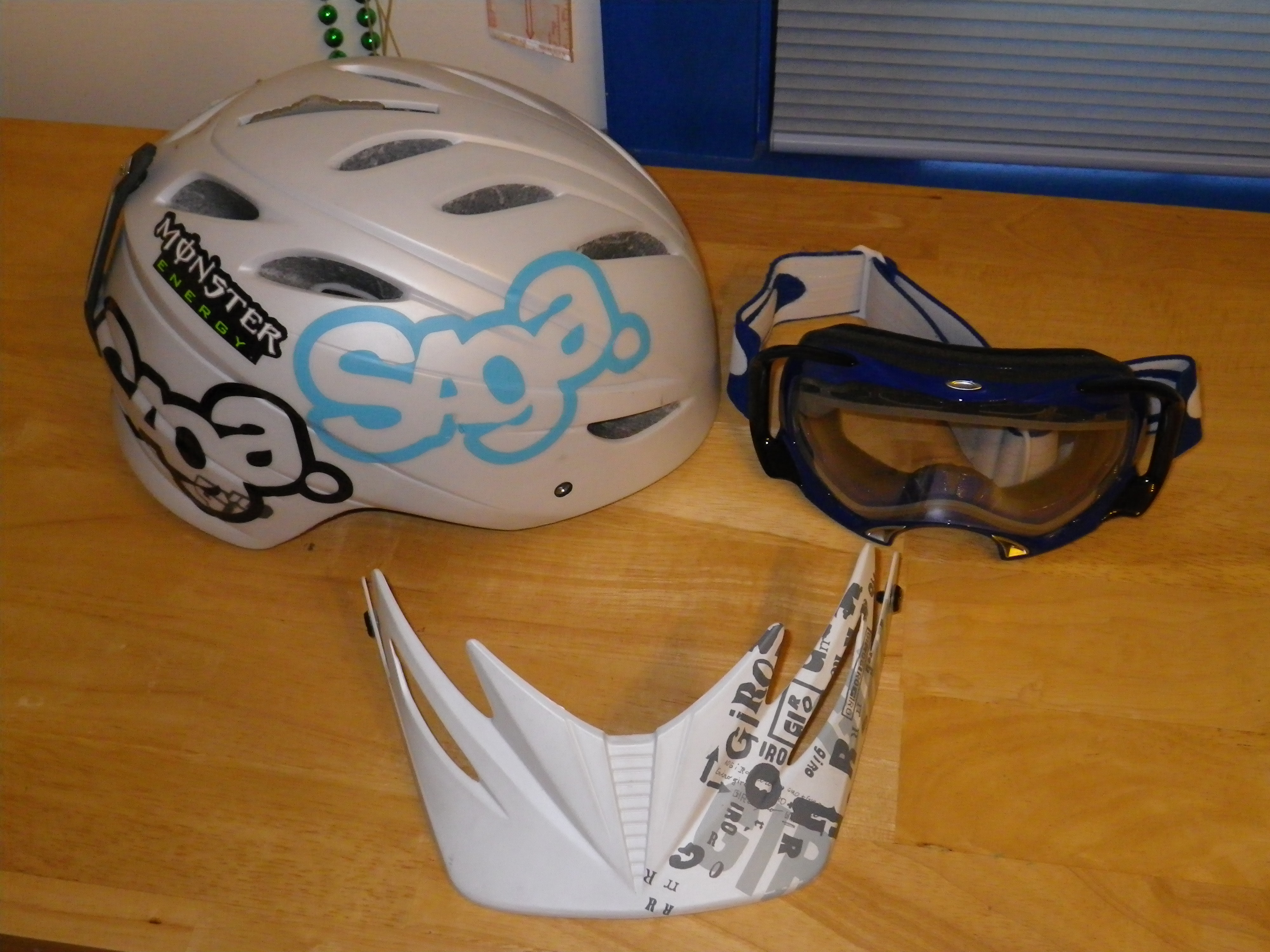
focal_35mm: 42
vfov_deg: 34.3
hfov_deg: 44.8
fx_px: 1541
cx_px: 635
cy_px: 476
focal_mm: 7.5
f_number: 4.2
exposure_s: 1/50
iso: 400
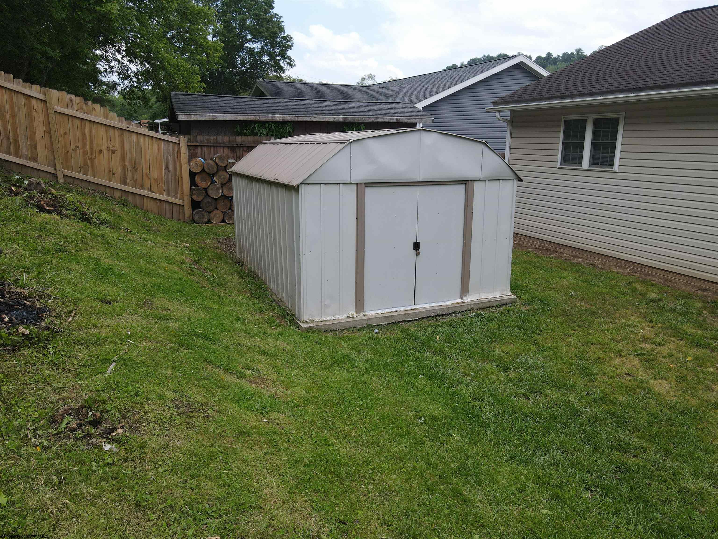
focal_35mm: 24
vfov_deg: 56.8
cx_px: 359
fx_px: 498
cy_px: 270
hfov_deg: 71.6
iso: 100
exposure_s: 1/320
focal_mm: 4.5
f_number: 2.8
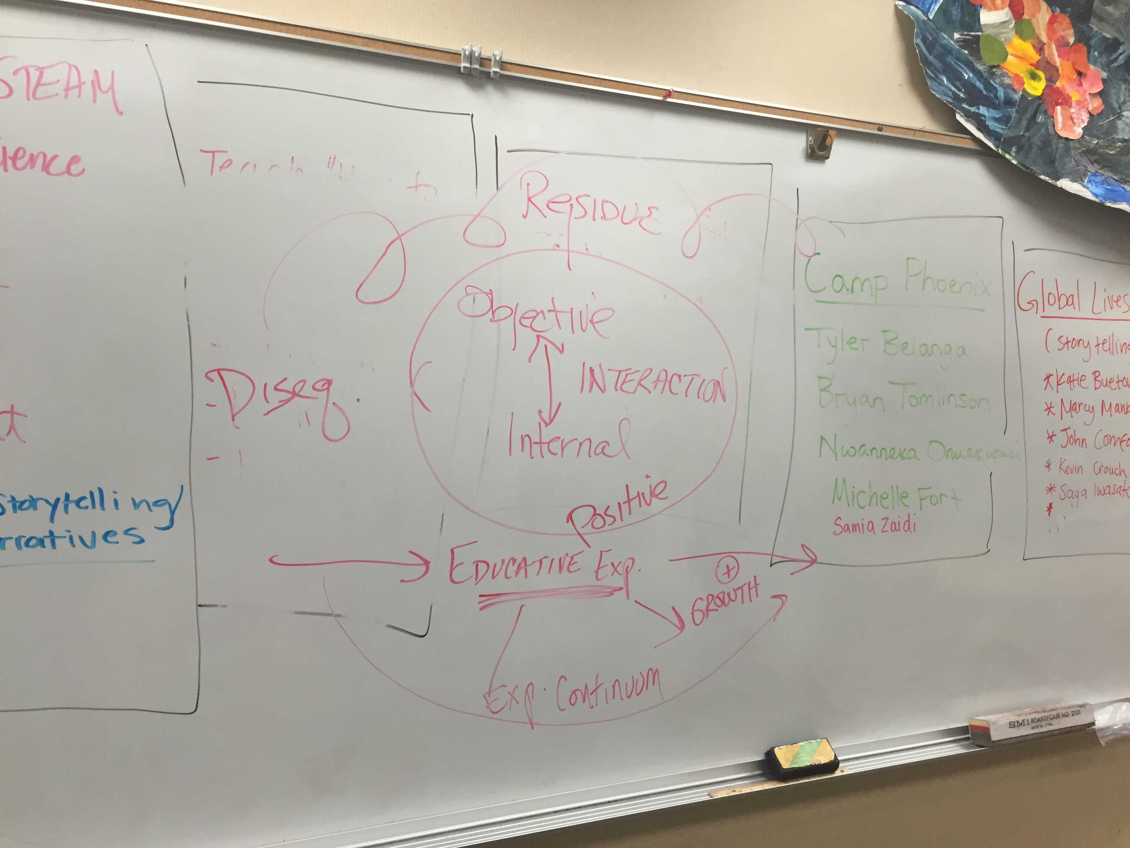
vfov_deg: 48.2
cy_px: 424
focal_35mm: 29
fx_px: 947
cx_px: 565
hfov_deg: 61.7
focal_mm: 4.15
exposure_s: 1/30
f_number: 2.2
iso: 80
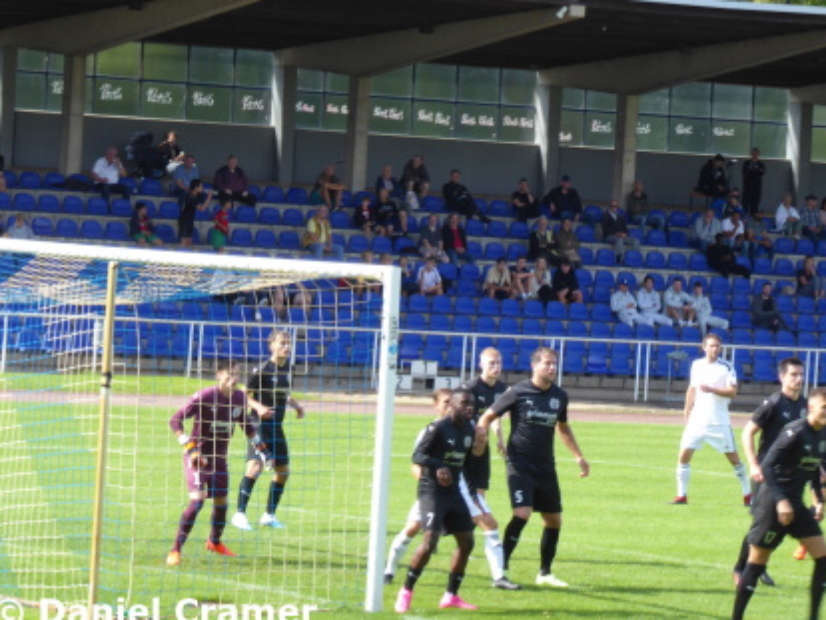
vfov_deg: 5.9
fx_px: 5993
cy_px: 297
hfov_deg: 7.9
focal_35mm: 251
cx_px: 433
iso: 80
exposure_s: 1/100
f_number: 5.6
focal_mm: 41.4
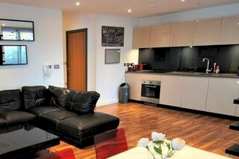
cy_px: 116
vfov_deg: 39.1
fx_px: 219
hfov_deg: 56.1
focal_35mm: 33
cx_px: 81
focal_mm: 10
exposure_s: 1/30
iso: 500
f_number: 3.5
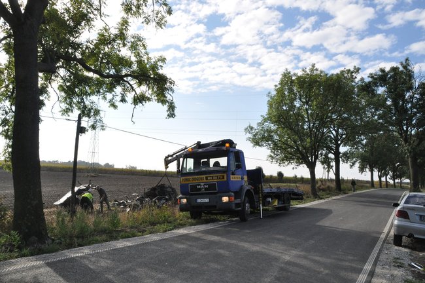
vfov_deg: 47.8
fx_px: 318
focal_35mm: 27
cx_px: 212
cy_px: 142
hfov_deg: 67.4
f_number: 22
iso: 1600
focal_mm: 18
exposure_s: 1/640
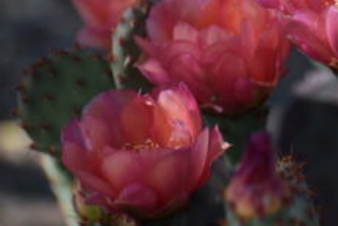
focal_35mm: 458
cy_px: 42
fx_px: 4301
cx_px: 283
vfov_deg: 3.0
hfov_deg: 4.5
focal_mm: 175
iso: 400
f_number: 5.6
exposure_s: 1/1000
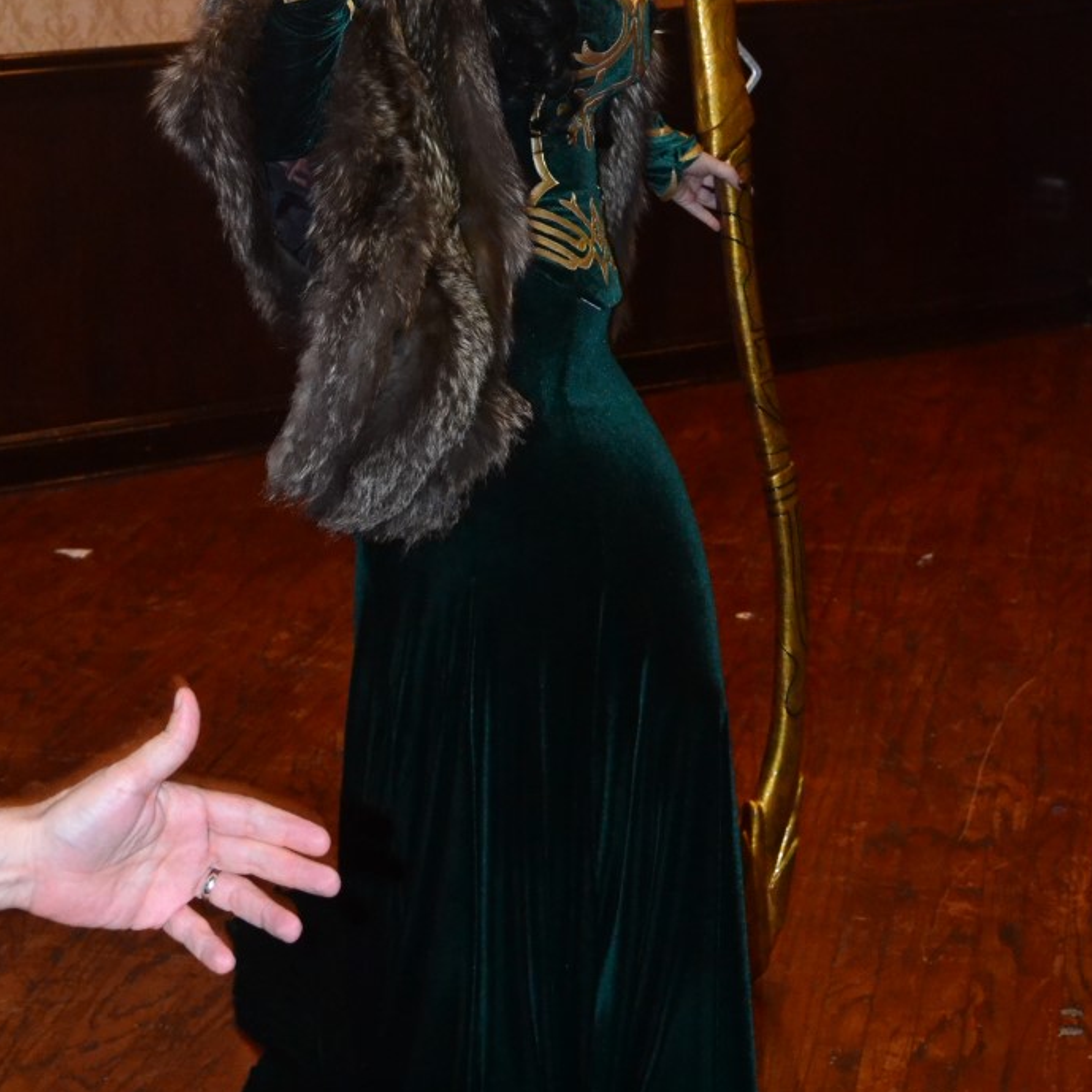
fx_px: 2891
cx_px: 552
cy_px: 187
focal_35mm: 81
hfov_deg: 21.4
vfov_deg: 21.1
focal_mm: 38
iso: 3200
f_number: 7.1
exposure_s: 1/60
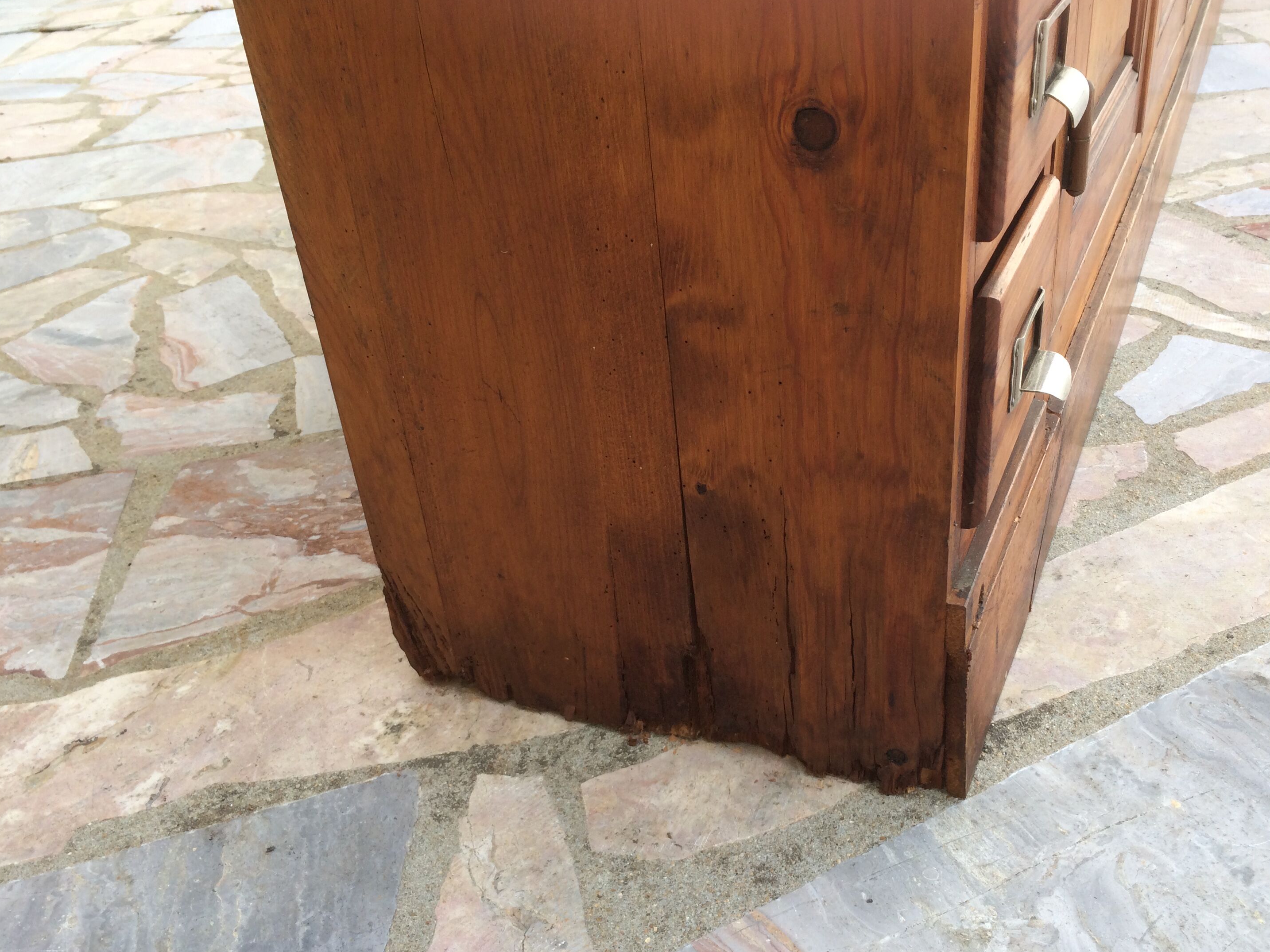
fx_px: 1211
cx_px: 709
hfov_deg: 55.2
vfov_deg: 42.9
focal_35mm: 33
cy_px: 523
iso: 32
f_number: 2.2
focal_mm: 4.15
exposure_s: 1/351
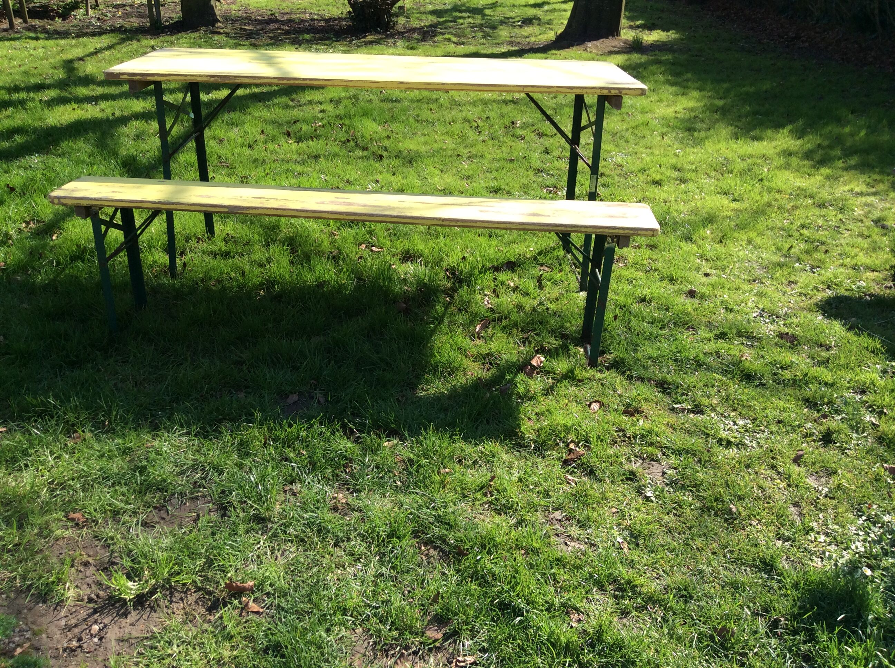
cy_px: 334
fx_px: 826
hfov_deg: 56.9
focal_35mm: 32
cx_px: 448
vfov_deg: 44.1
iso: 32
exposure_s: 1/510
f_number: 2.4
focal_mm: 3.3
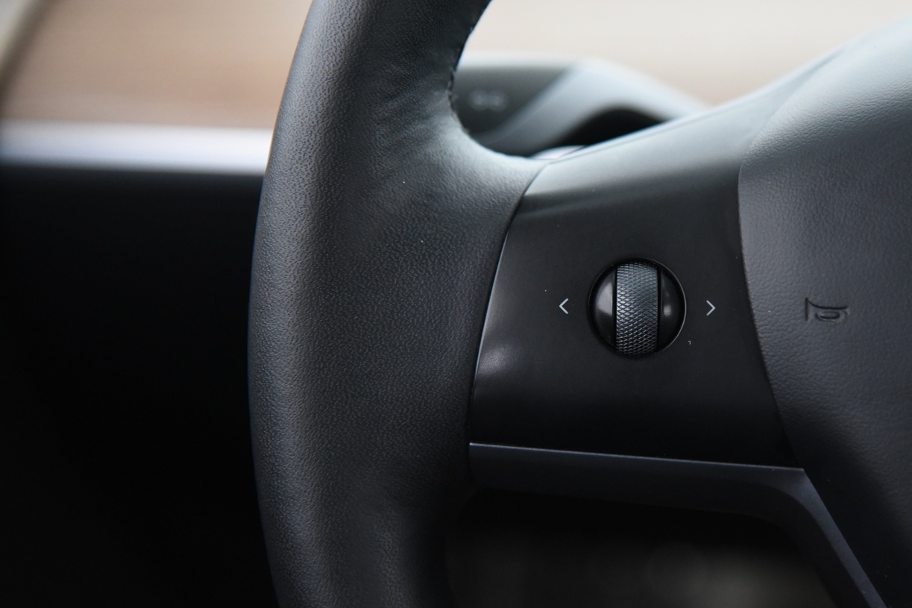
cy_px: 239
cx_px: 574
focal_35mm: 139
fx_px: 3521
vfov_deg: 9.9
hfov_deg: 14.7
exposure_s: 1/20
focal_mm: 105
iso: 4000
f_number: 4
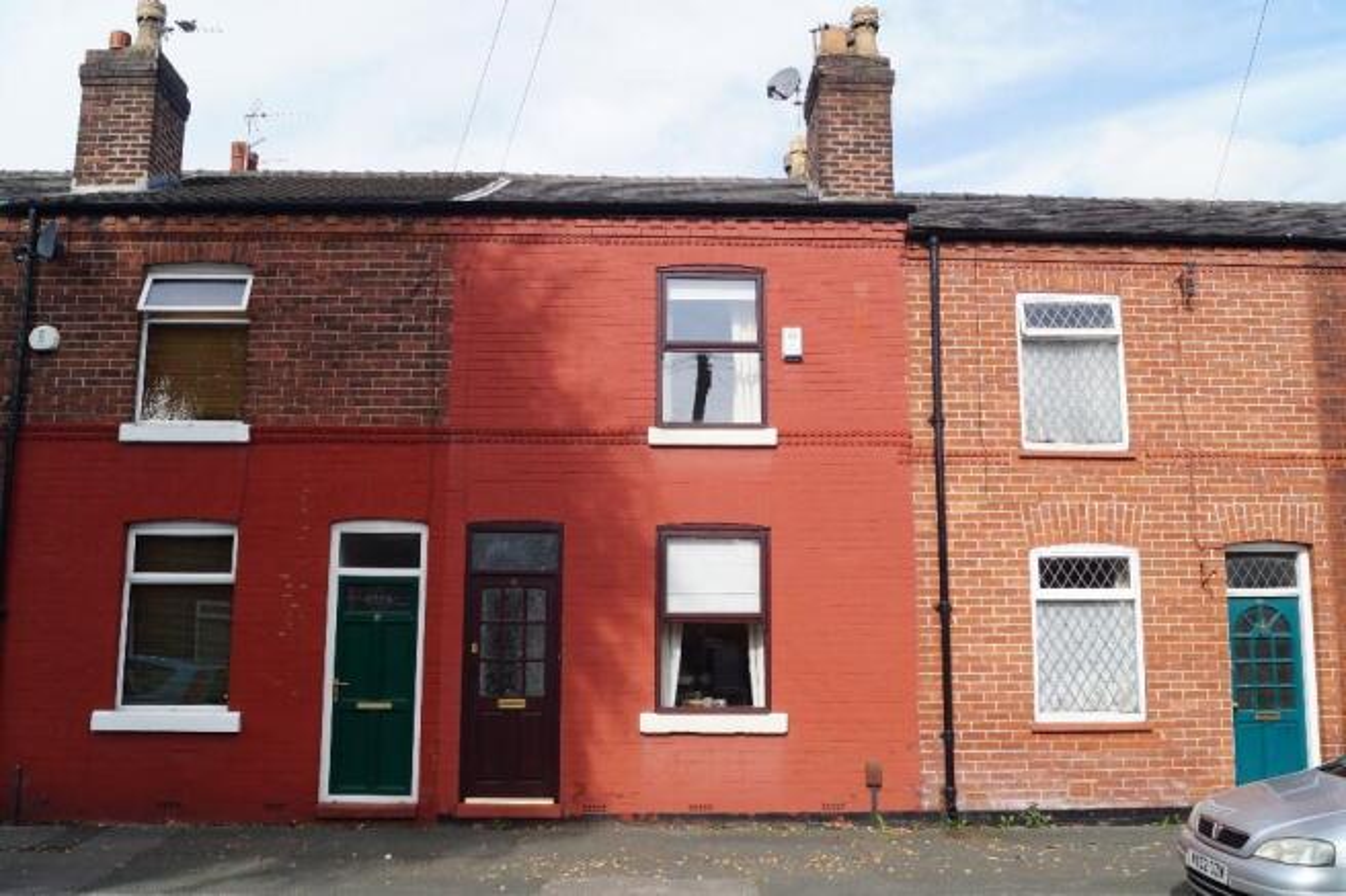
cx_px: 673
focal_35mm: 30
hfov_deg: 61.9
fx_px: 1121
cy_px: 448
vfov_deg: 43.6
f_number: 11
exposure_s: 1/80
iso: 100
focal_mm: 20
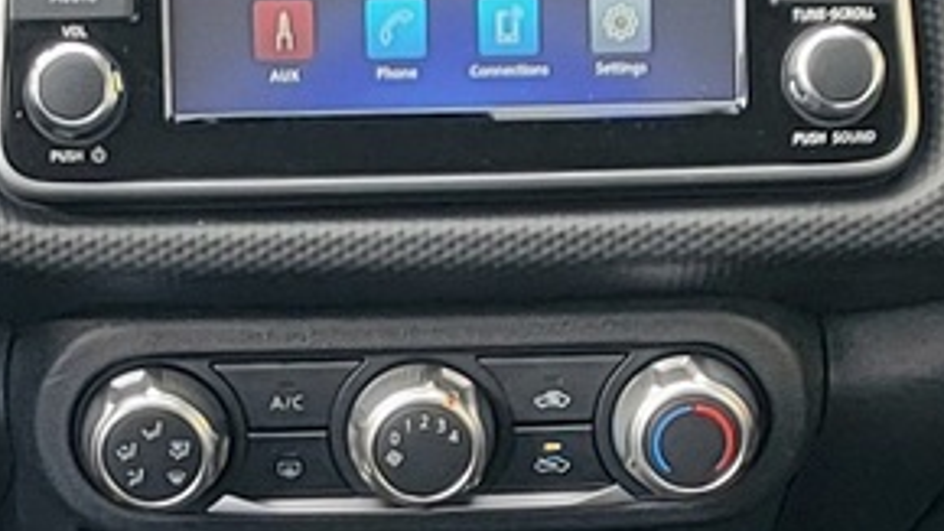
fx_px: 2503
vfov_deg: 11.9
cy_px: 573
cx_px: 339
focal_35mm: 100
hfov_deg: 21.3
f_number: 2.2
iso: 50
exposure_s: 1/123
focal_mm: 2.2
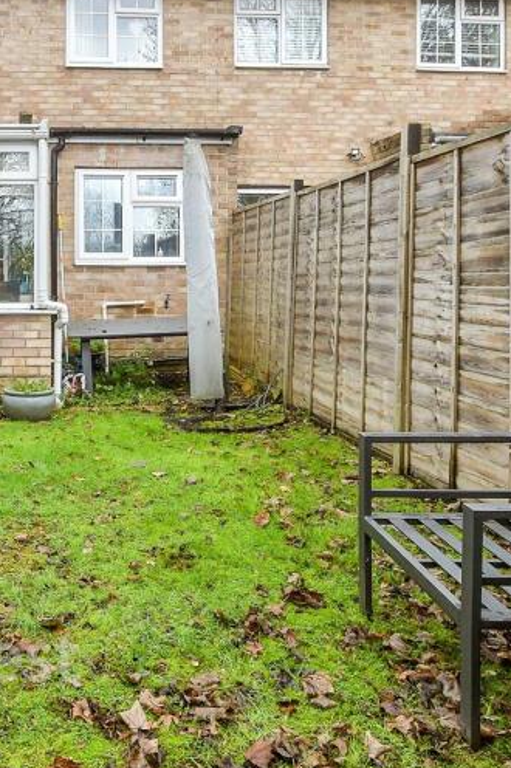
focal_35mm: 31
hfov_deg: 39.8
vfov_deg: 59.6
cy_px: 295
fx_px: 661
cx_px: 71
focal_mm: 10
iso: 160
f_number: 8
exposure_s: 1/30
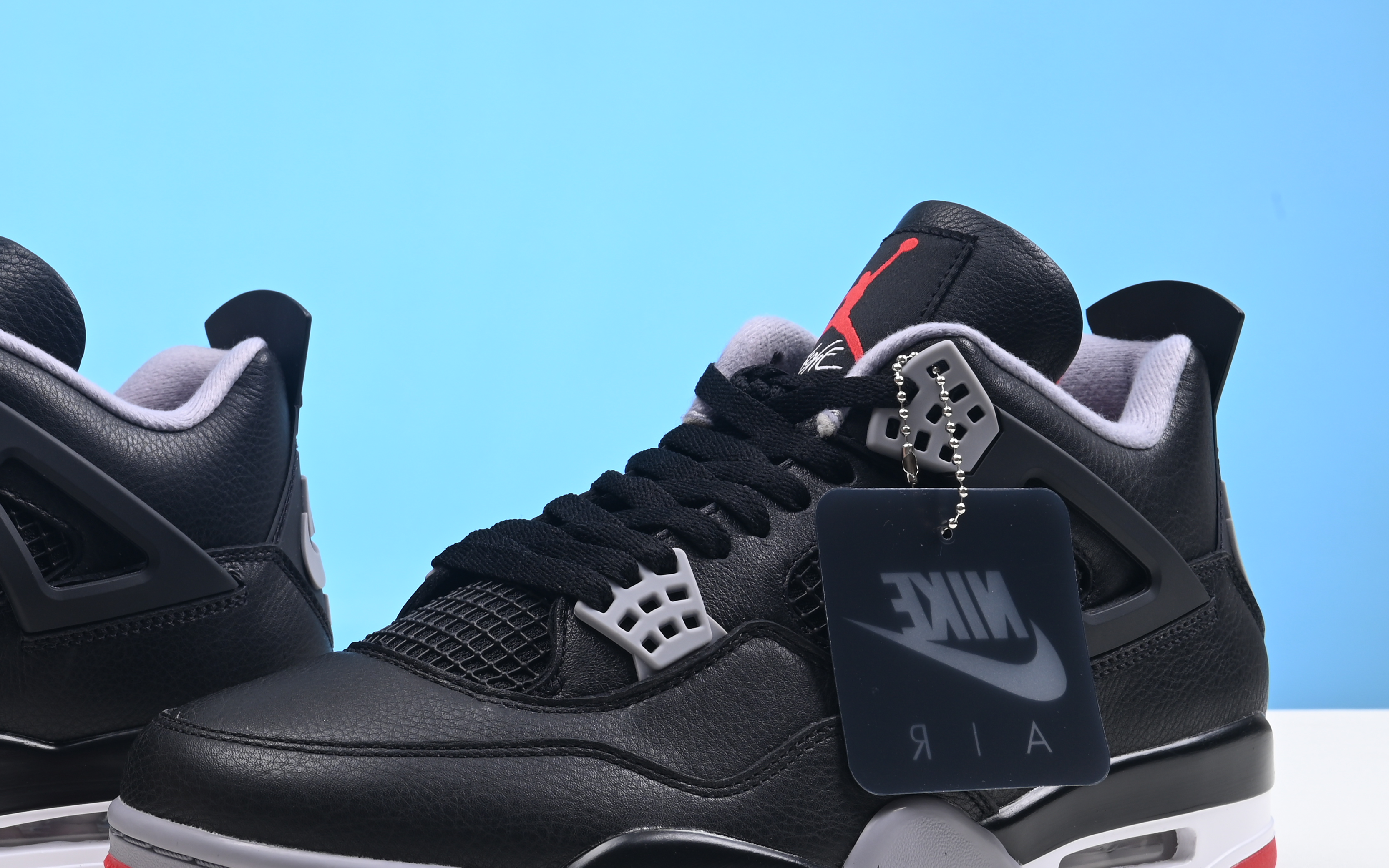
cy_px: 370
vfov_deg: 18.6
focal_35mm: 70
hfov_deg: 28.6
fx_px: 2650
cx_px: 239
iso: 100
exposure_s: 1/2
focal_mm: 38
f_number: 16
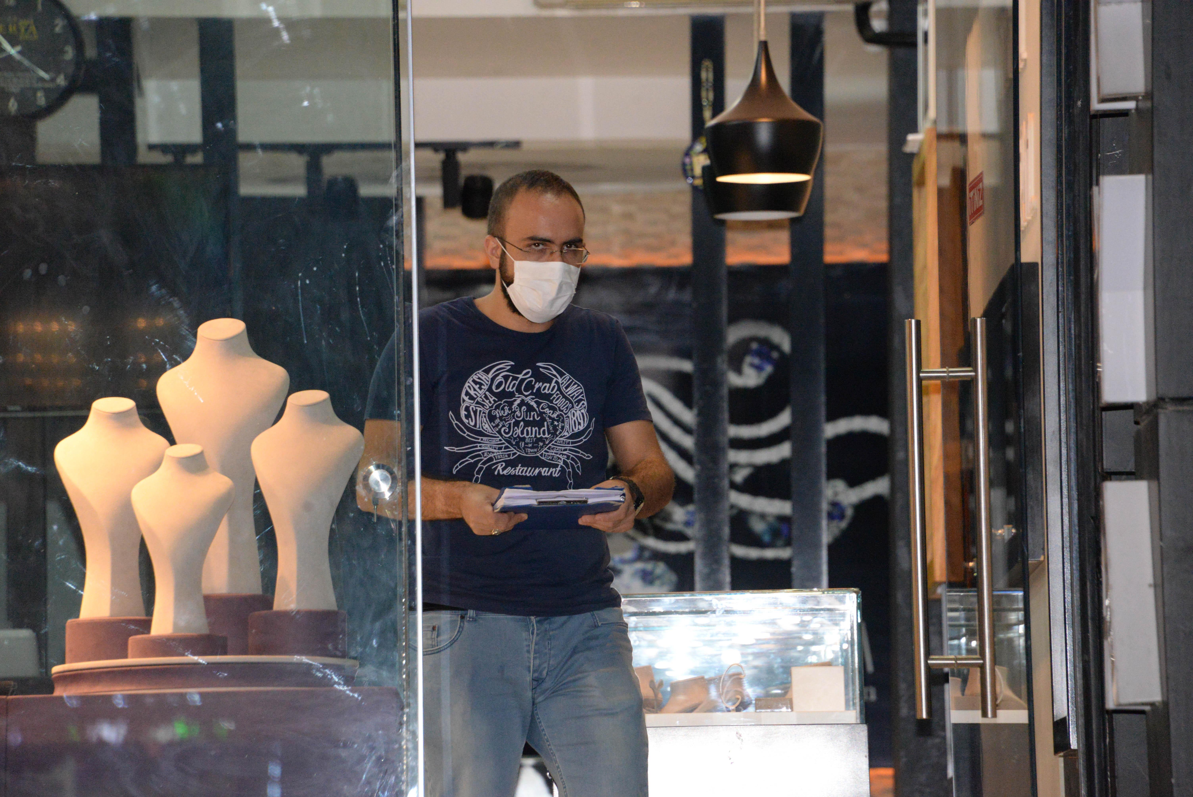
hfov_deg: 6.9
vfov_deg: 4.6
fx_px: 9945
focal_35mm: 300
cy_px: 398
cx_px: 596
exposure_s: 1/200
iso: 6400
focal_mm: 300
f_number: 8
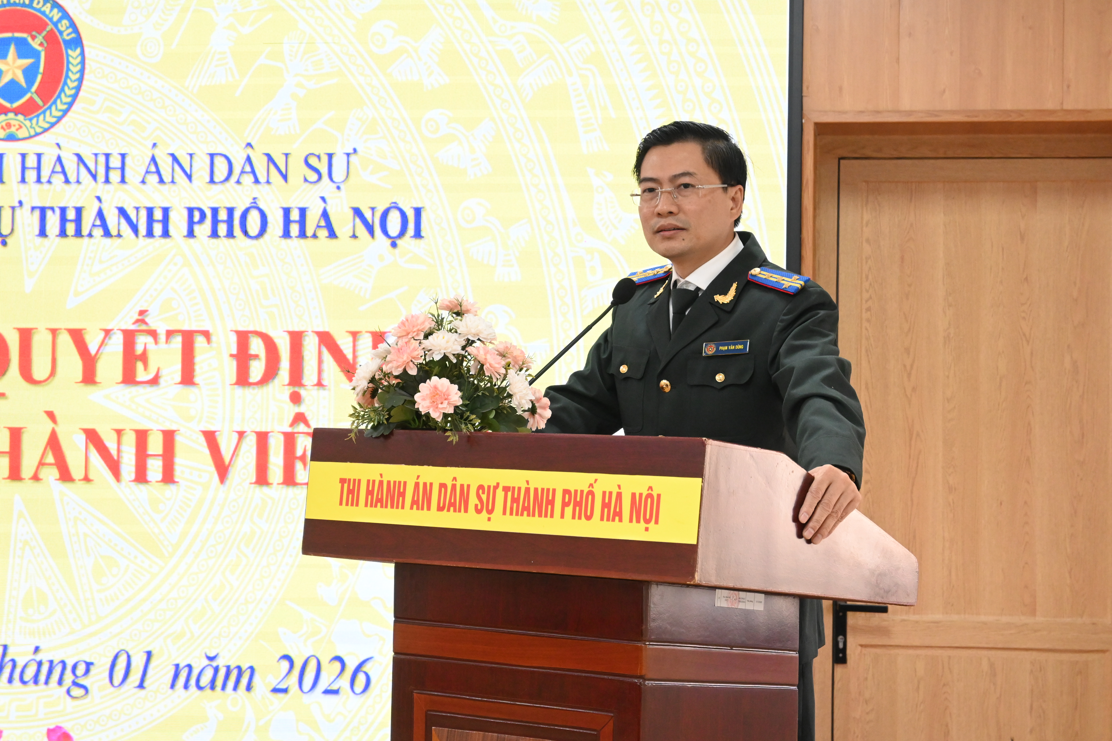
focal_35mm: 75
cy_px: 370
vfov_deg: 18.2
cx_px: 556
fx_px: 2316
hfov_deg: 27.0
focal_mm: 50
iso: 2500
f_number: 6.3
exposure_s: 1/125
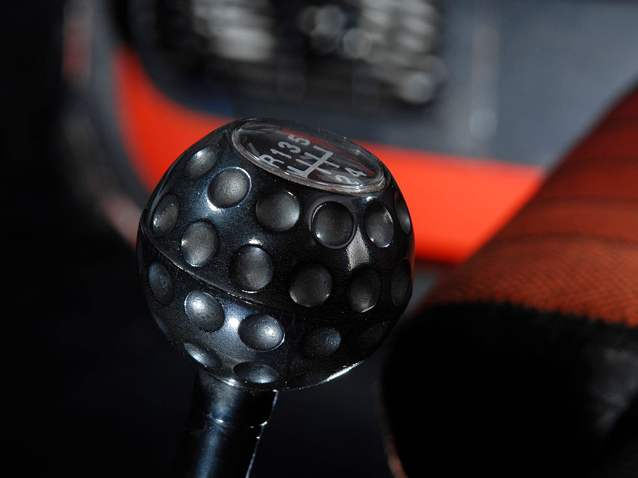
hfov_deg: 10.1
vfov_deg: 7.6
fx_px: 3612
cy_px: 239
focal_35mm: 196
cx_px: 312
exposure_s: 1/200
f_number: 11
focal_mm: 120
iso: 100
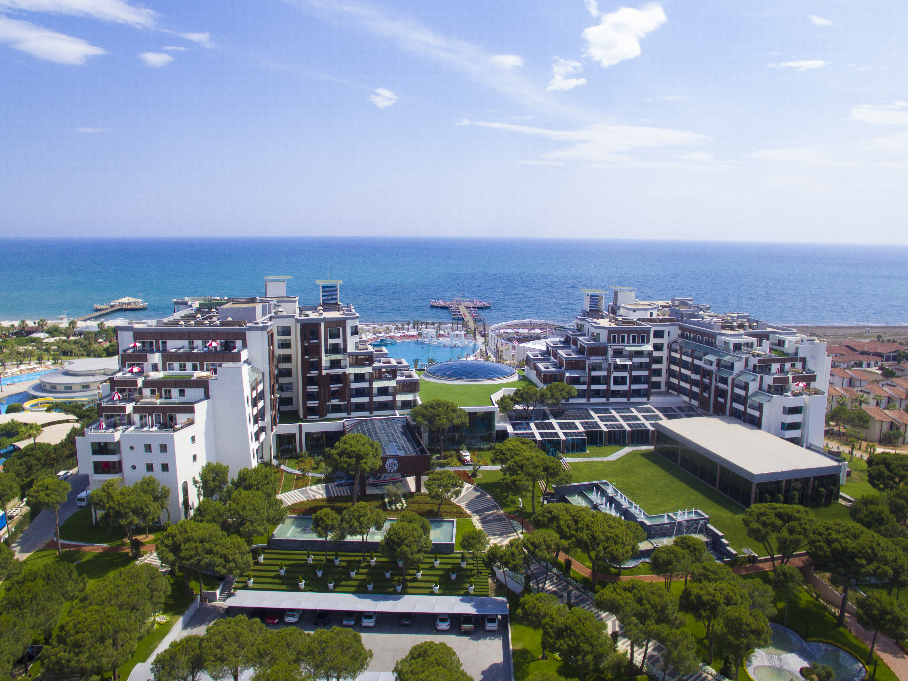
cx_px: 442
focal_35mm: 21
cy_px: 342
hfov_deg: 79.0
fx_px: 551
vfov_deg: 63.4
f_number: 2.8
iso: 100
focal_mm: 3.61
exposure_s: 1/850
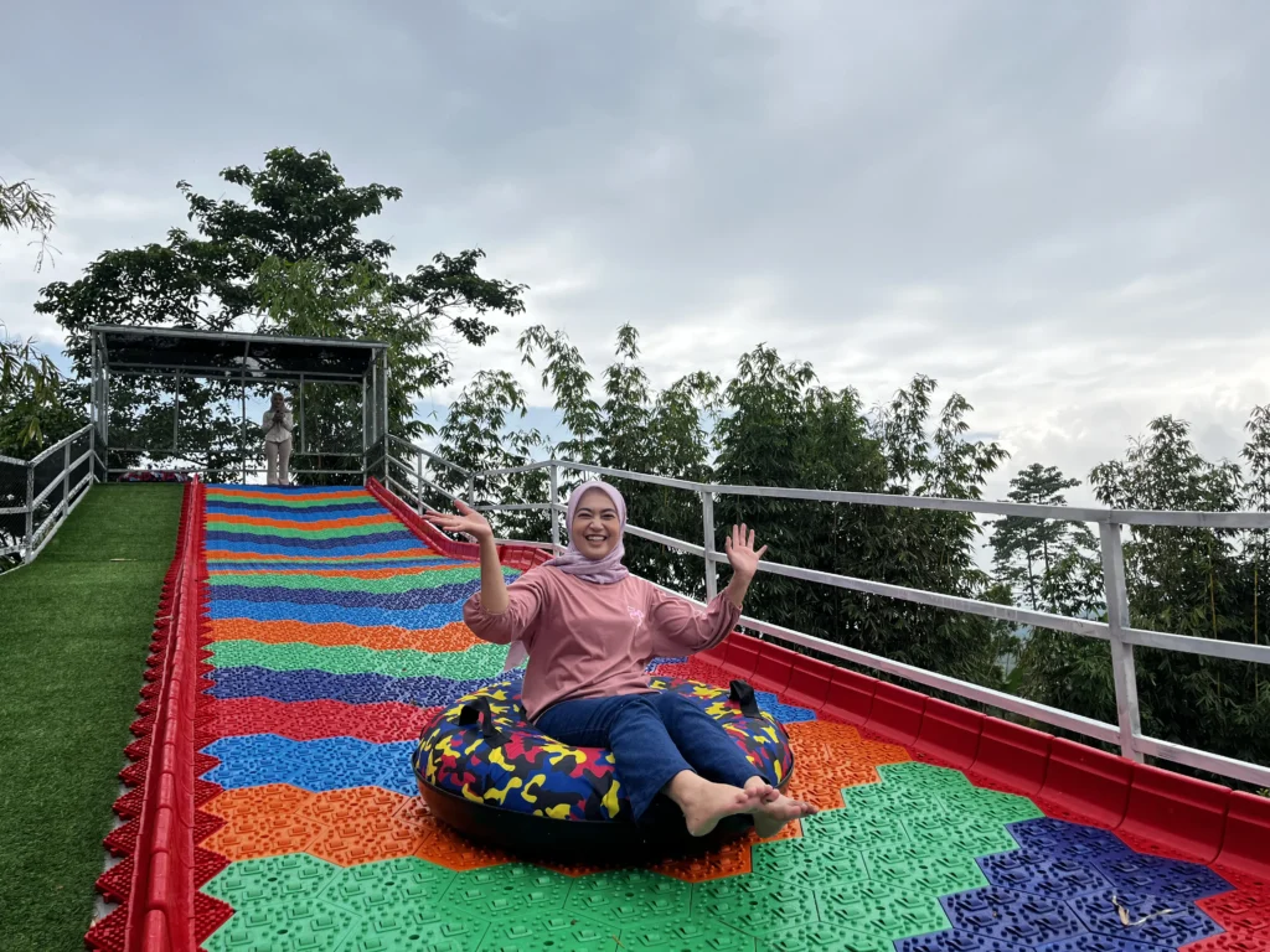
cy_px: 476
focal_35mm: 26
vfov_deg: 53.1
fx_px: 954
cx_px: 635
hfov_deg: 67.3
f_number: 1.6
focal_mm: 5.1
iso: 50
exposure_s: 1/951
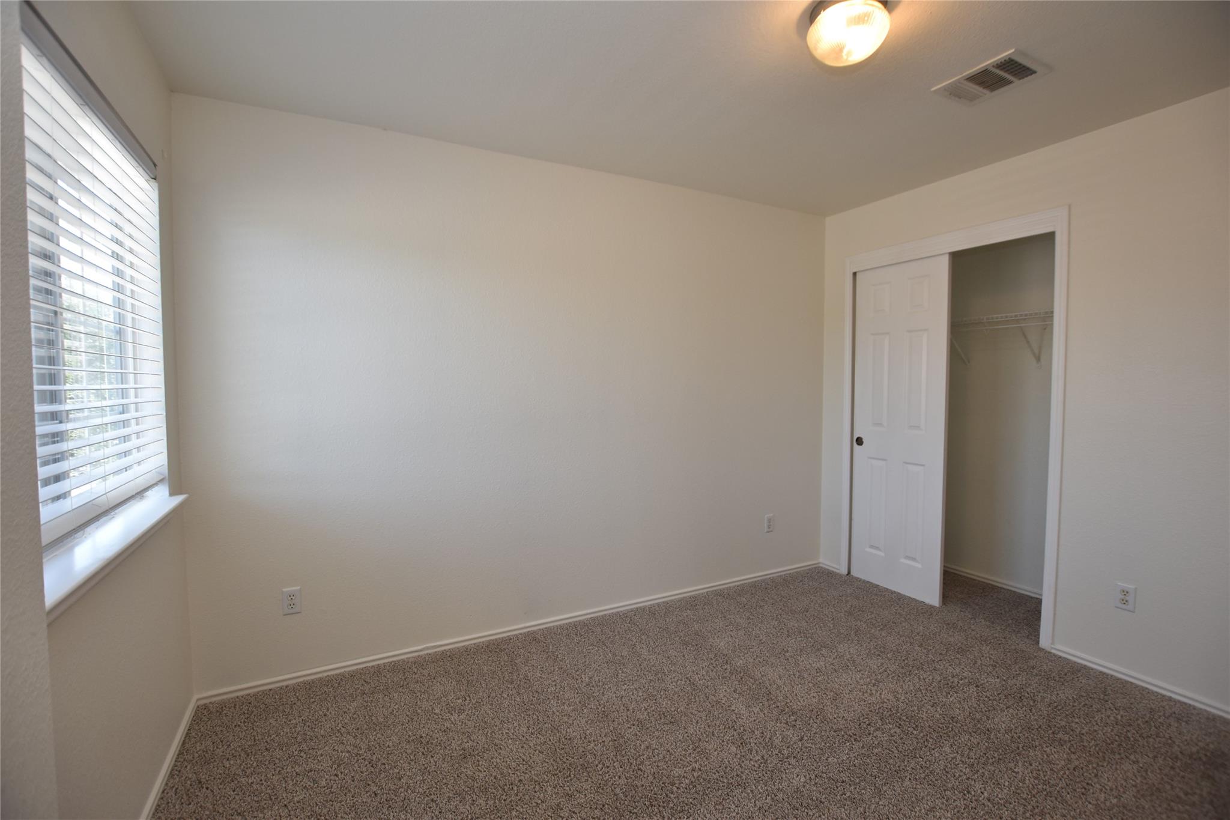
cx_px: 615
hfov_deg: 100.4
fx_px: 512
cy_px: 410
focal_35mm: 15
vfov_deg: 77.3
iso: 320
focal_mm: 10
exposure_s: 1/200
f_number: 3.5
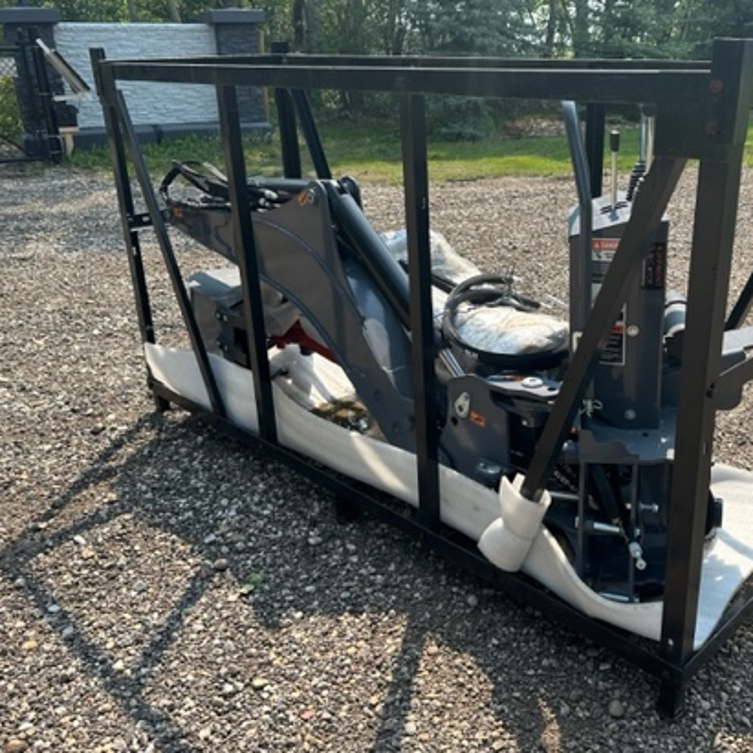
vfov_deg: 49.7
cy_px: 354
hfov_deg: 49.2
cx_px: 475
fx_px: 812
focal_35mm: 33
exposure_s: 1/1779
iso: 80
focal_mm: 6.86
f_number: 1.78
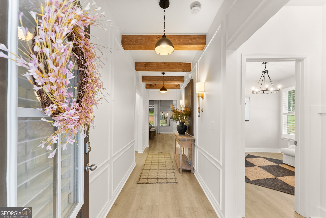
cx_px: 163
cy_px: 109
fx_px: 127
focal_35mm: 14
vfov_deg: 81.3
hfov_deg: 104.2
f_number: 7.1
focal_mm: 14
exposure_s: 1/6
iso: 800
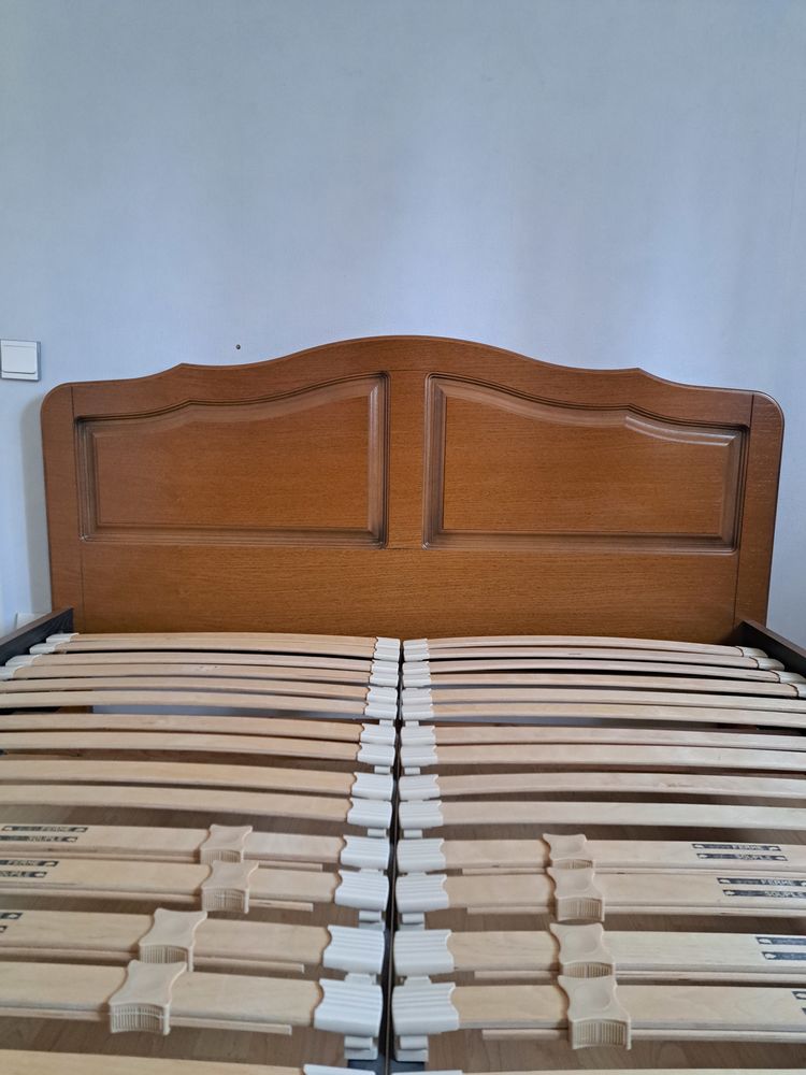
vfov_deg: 71.6
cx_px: 403
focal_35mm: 24
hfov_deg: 56.8
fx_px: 745
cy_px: 538
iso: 400
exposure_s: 1/33
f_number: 1.8
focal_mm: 5.23
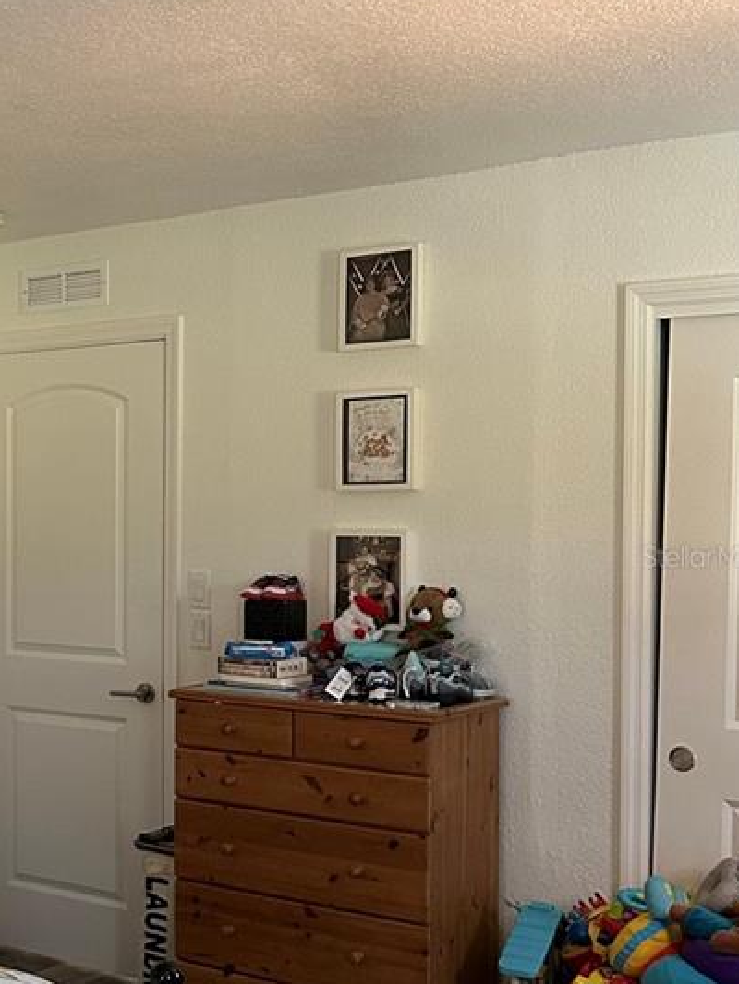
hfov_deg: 25.2
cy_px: 556
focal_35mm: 54
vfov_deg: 35.5
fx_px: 1536
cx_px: -59
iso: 320
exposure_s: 1/60
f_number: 1.78
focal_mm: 6.86
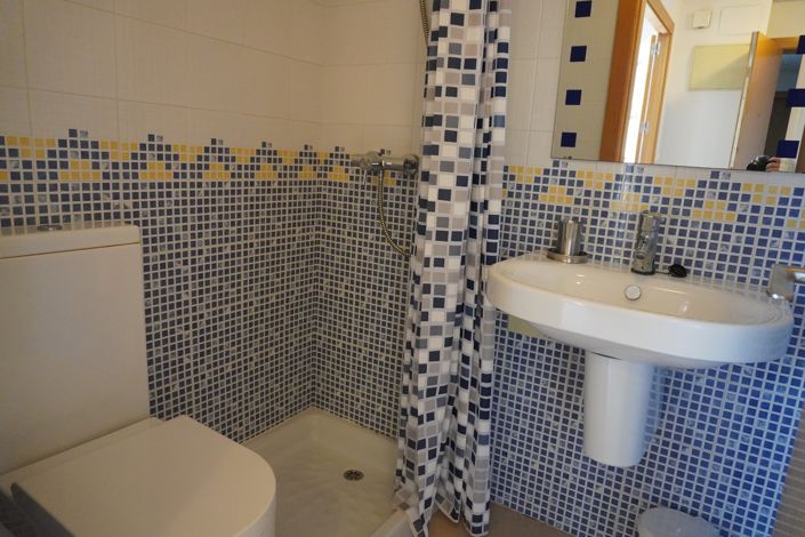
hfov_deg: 73.7
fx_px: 537
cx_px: 402
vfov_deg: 53.1
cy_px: 268
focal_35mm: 24
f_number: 3.5
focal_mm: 16
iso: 4000
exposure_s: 1/160
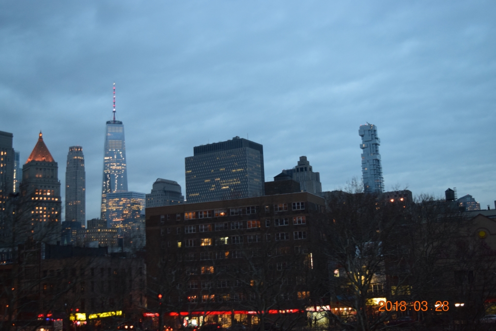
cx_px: 248
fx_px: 578
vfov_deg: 31.9
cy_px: 166
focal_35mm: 42
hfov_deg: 46.4
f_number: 4.2
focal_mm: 28
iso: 1600
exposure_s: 1/50
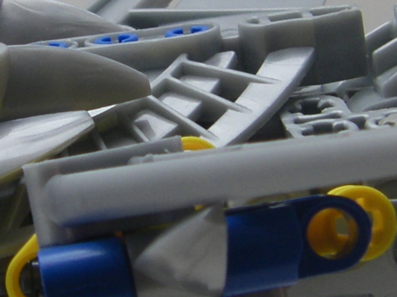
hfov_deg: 10.3
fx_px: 2191
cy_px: 38
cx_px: 139
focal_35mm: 191
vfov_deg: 7.8
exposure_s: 1/100
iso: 64
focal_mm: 6.3
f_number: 3.5
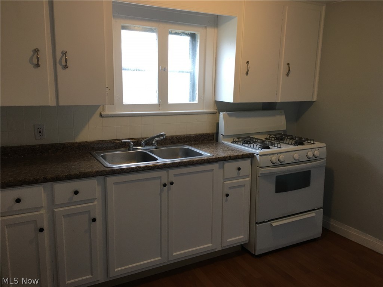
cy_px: 144
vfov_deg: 48.2
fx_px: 321
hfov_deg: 61.7
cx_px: 192
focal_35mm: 29
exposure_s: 1/30
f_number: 2.2
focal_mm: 4.15
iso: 40
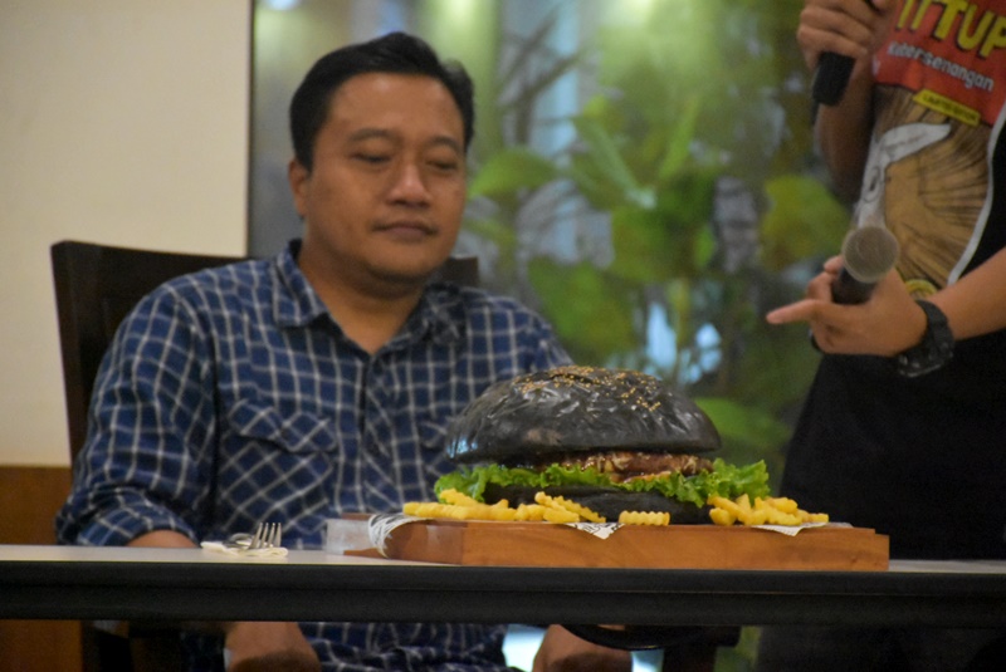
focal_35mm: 210
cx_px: 503
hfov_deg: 9.8
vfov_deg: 6.6
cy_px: 336
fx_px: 5874
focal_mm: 140
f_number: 5.6
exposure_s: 1/25
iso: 12800
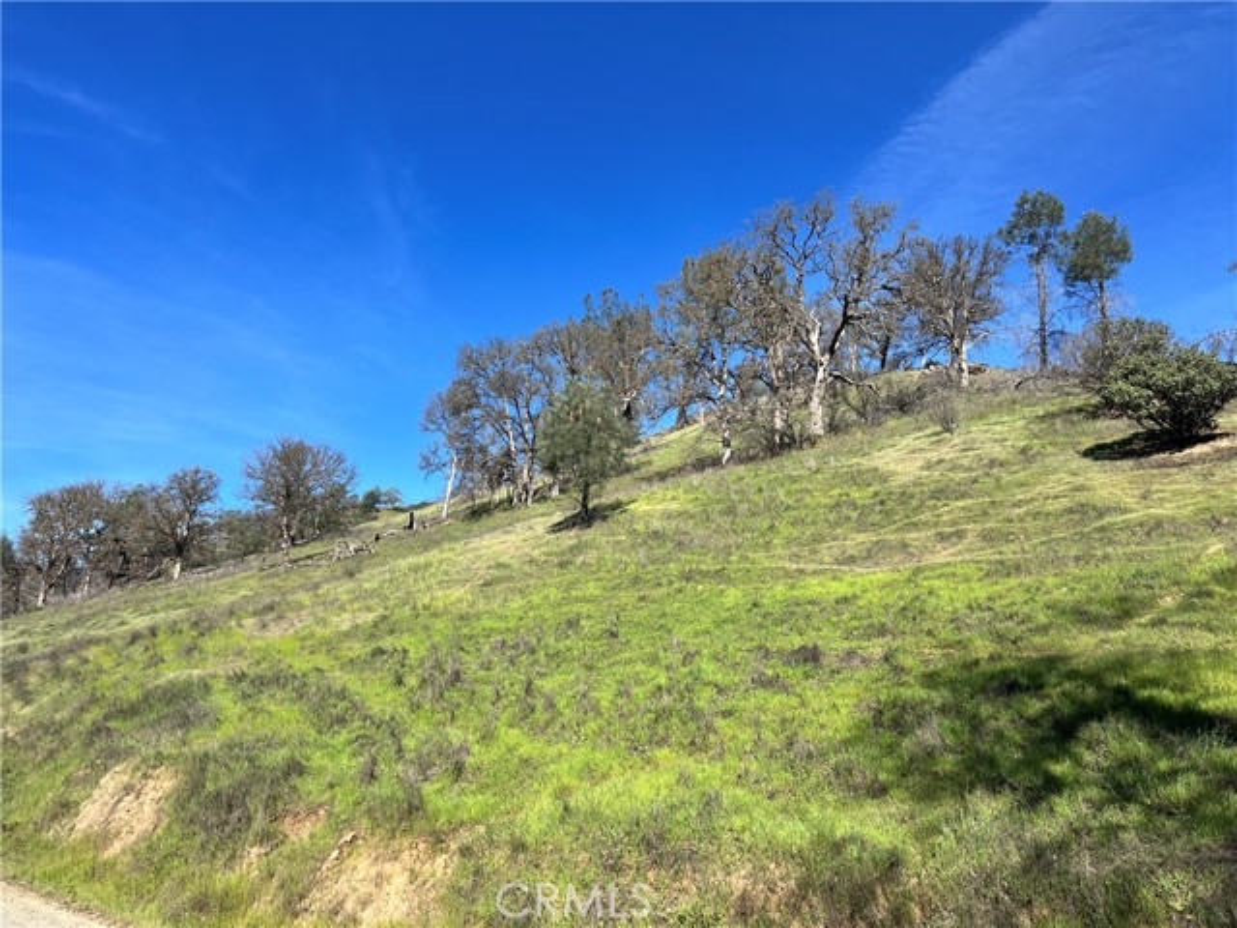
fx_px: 929
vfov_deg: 53.1
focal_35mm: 26
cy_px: 464
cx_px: 618
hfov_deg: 67.3
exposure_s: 1/3257
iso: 50
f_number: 1.5
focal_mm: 5.7
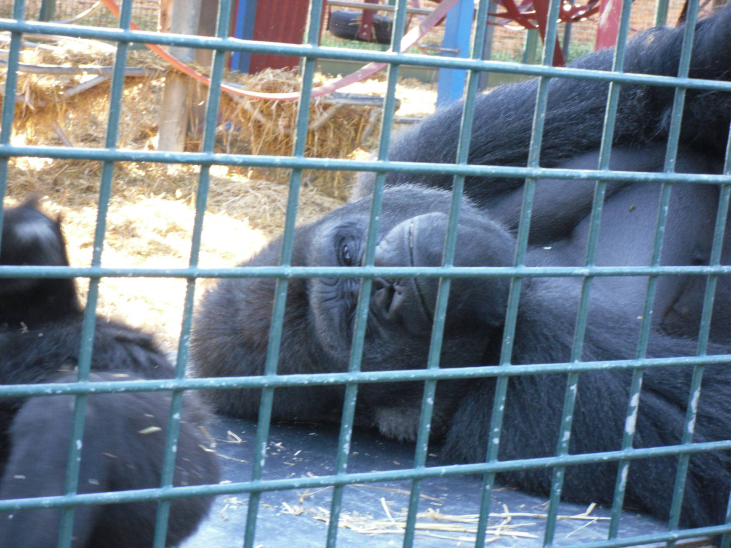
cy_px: 274
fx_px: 2217
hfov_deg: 18.7
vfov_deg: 14.1
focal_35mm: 105
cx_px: 366
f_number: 5.6
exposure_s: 1/22
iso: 200
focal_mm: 18.9
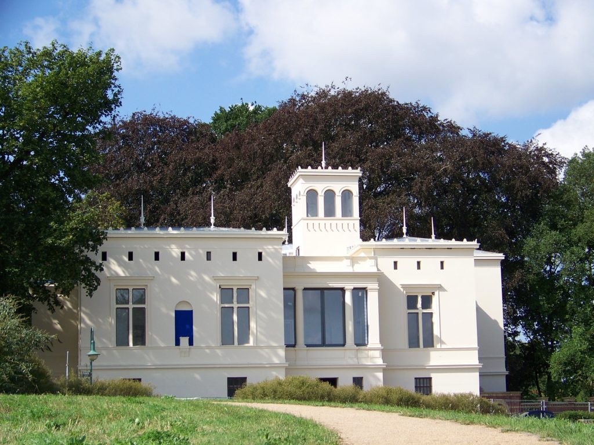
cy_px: 222
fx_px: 1338
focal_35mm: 78
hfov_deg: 25.0
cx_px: 297
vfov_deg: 18.9
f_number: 3.2
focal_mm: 13.2
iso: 64
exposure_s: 1/640
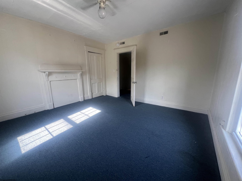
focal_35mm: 13
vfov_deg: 89.9
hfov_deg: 106.2
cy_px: 90
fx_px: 91
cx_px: 121
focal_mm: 1.57
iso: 80
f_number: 1.8
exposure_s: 1/99
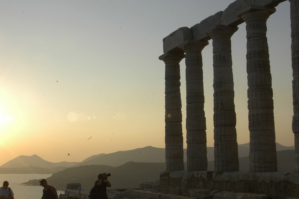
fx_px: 432
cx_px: 135
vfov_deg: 25.9
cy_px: 118
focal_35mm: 52
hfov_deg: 38.2
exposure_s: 1/60
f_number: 18
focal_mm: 24
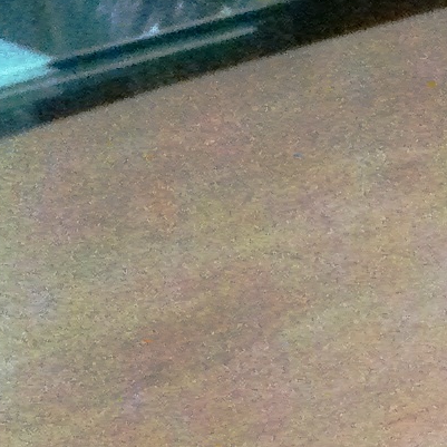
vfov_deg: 10.9
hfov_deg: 10.7
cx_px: 663
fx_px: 2308
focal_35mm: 158
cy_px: 503
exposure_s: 1/10
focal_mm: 3.85
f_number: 2.8
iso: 800
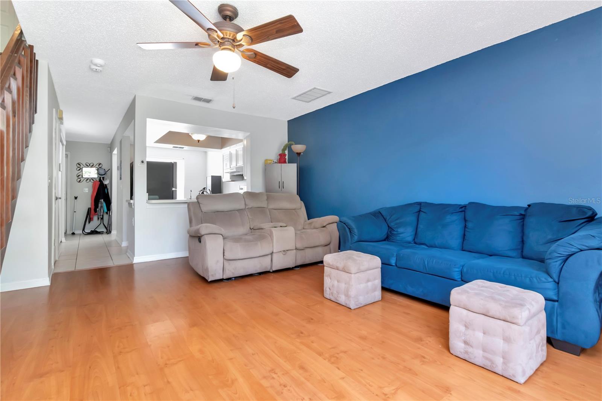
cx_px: 301
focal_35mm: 16
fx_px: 276
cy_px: 200
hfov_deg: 95.0
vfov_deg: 72.0
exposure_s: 1/10
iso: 800
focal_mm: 11
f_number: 9
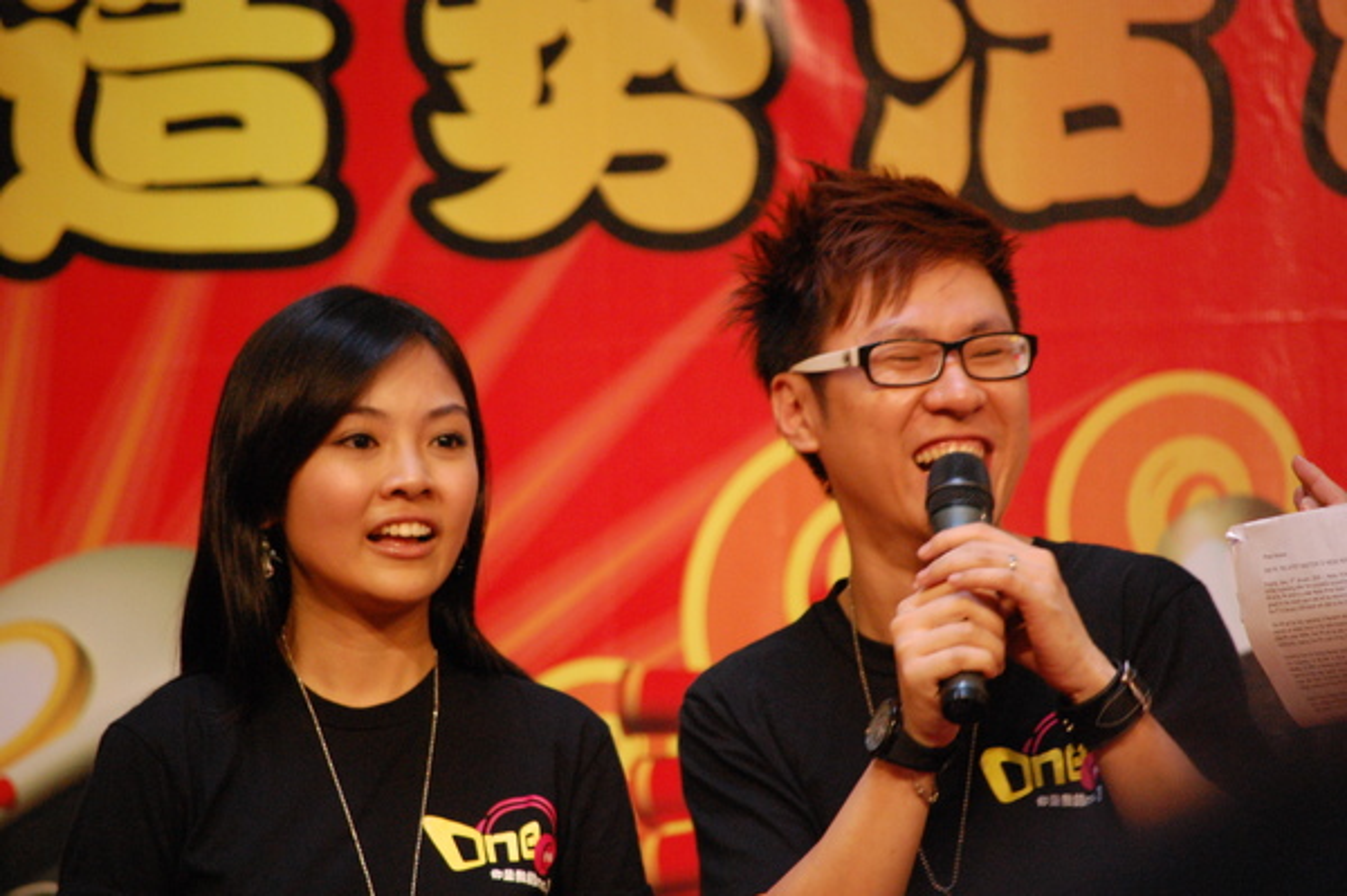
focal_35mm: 285
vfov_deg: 4.8
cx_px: 674
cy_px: 448
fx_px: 10655
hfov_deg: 7.2
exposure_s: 1/100
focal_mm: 190
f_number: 5.6
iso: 1600
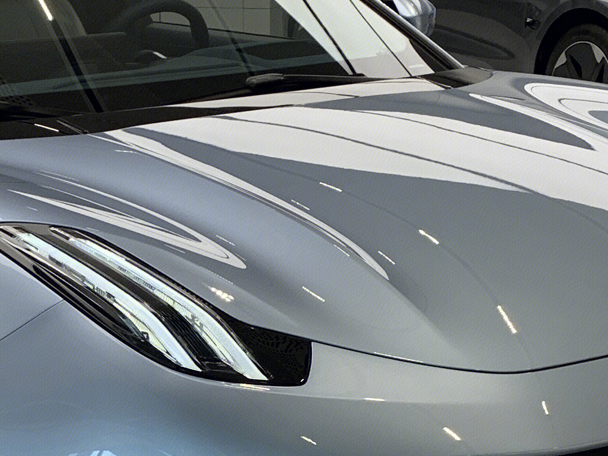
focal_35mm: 96
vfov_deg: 15.2
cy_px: 418
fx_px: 1686
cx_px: 113
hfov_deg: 20.2
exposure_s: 1/121
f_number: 1.8
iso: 80
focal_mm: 4.25
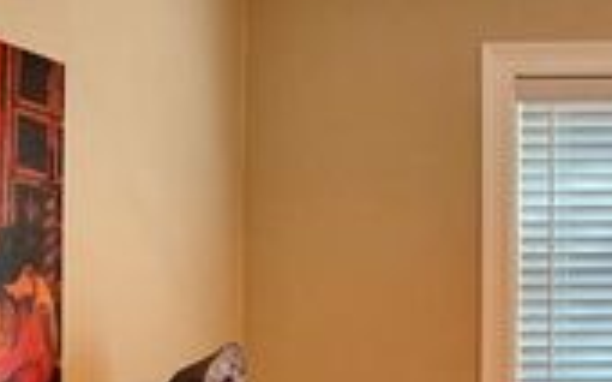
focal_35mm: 89
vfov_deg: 14.5
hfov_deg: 20.5
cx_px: 875
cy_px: 337
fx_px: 1483
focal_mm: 6.76
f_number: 1.78
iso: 160
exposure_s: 1/60
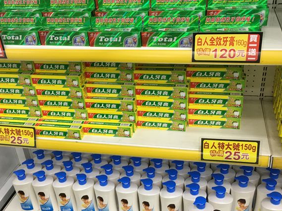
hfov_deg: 45.8
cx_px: 135
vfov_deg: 35.0
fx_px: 334
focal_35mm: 41
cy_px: 121
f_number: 2.2
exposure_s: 1/15
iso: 32
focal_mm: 4.15
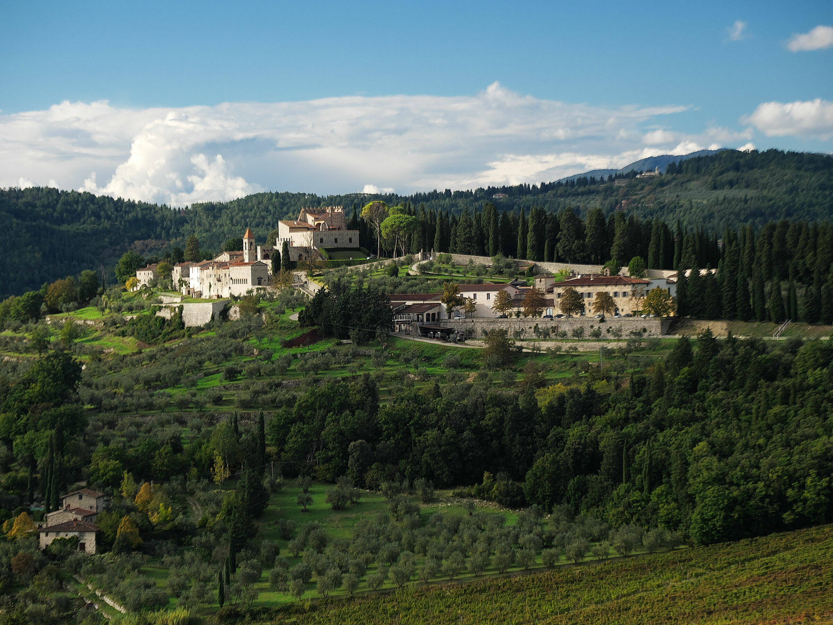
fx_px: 2888
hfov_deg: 16.4
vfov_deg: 12.3
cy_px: 312
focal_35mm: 120
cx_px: 416
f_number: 4
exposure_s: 1/250
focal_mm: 60
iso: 100
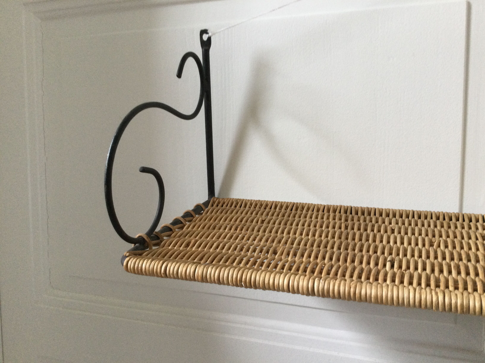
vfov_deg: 45.4
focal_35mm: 31
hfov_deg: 58.4
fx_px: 434
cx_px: 242
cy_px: 182
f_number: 2.4
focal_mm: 3.3
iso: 125
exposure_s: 1/33
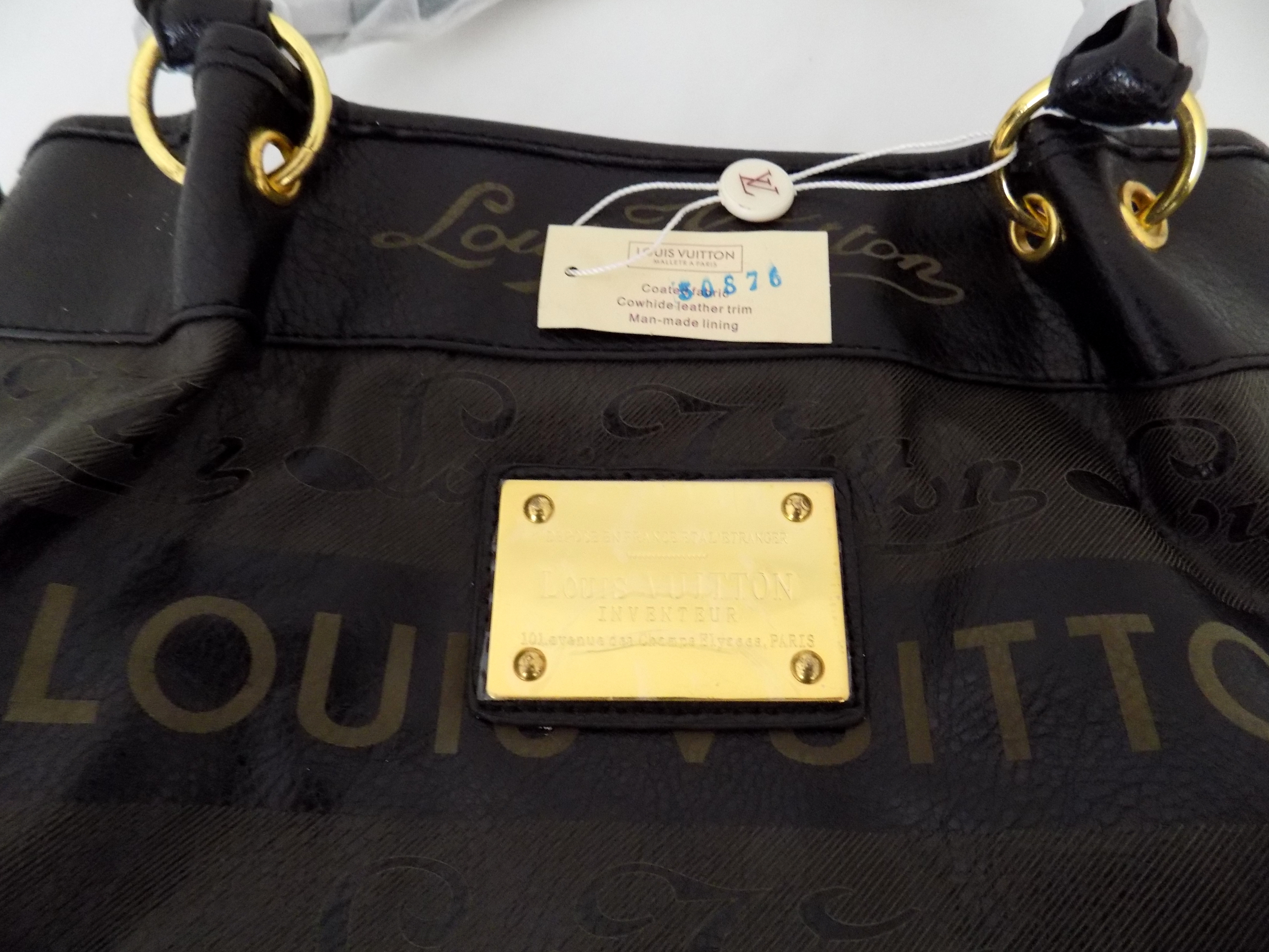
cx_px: 634
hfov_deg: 73.9
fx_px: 843
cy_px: 476
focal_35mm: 23
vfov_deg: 58.9
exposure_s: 1/8
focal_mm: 4
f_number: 3.1
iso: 400
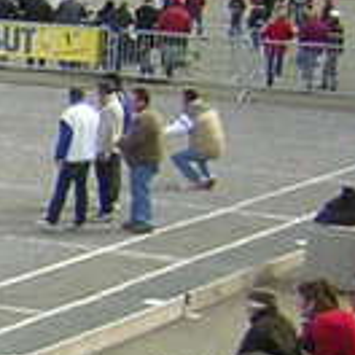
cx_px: -785
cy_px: 227
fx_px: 2402
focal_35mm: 207
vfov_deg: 8.4
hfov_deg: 7.3
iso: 100
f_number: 5.2
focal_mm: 4.7
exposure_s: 1/192
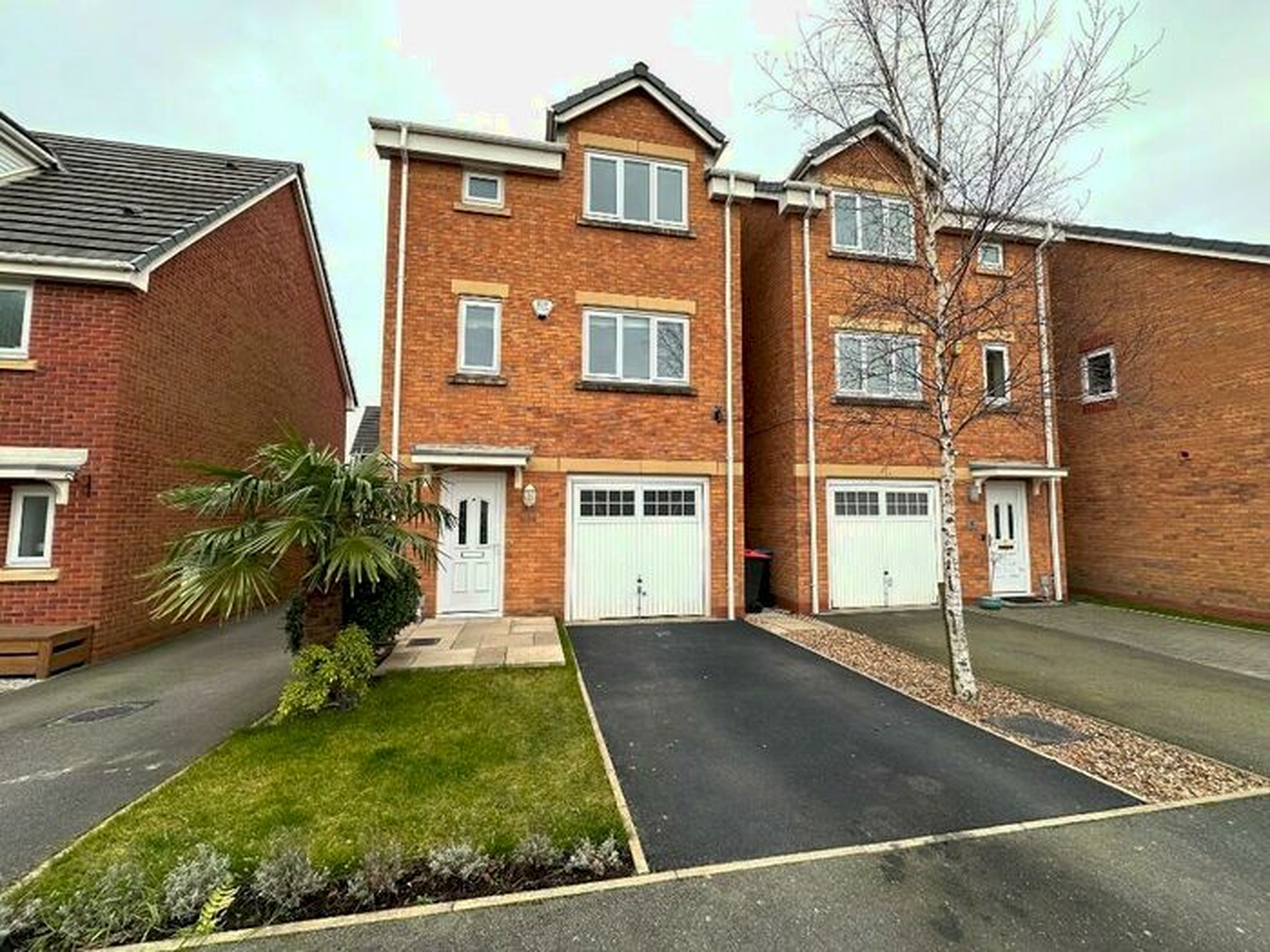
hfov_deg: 102.1
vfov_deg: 85.7
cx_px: 635
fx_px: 514
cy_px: 476
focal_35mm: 14
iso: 40
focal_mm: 2.22
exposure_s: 1/177
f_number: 2.2
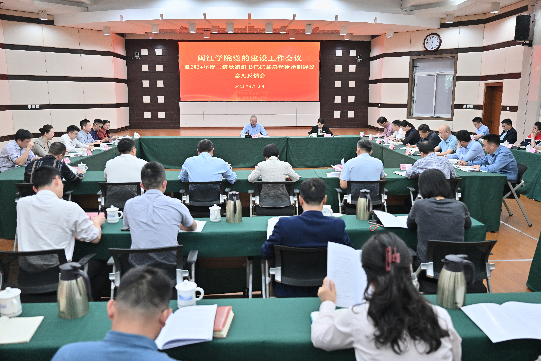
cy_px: 180
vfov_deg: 43.6
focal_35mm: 30
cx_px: 270
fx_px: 451
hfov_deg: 61.9
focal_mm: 30
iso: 1000
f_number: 3.2
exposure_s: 1/200
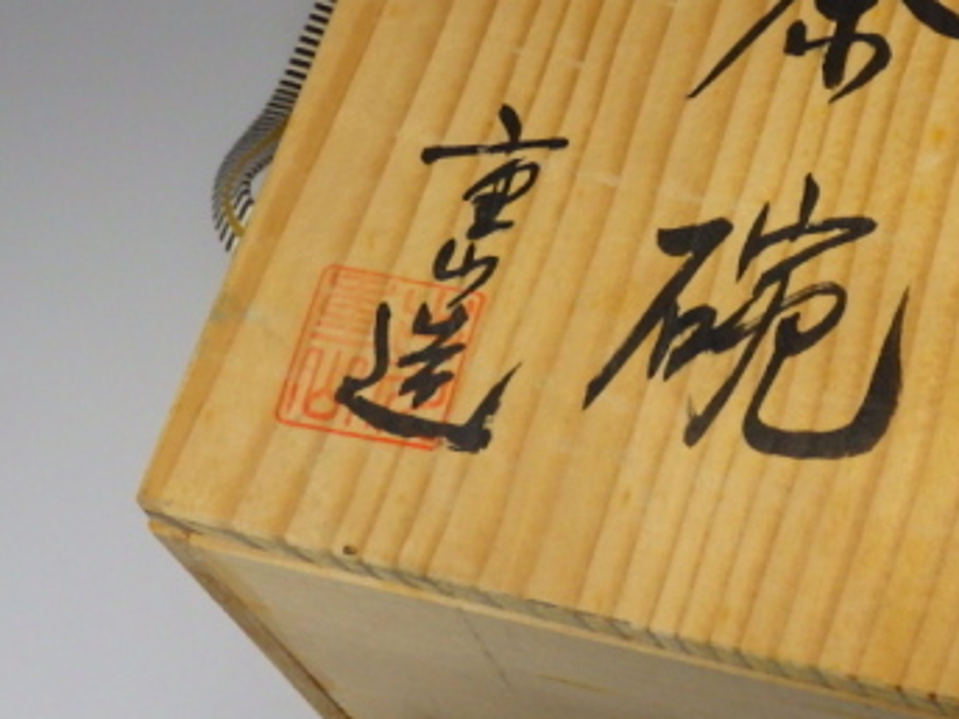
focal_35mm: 95
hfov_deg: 20.4
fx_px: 2632
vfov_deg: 15.6
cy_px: 298
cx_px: 753
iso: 125
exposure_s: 1/60
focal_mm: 9.1
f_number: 4.4
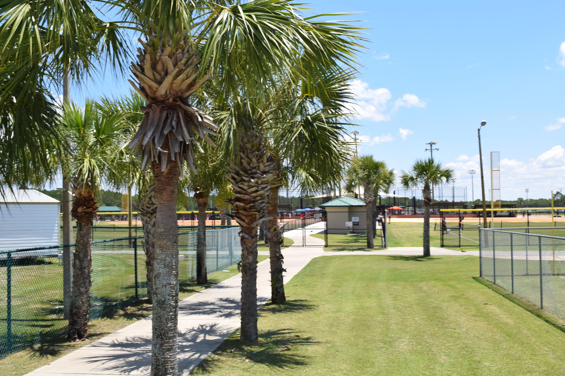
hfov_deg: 51.3
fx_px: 588
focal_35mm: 38
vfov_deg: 35.5
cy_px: 188
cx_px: 282
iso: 100
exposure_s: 1/200
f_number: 9
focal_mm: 25
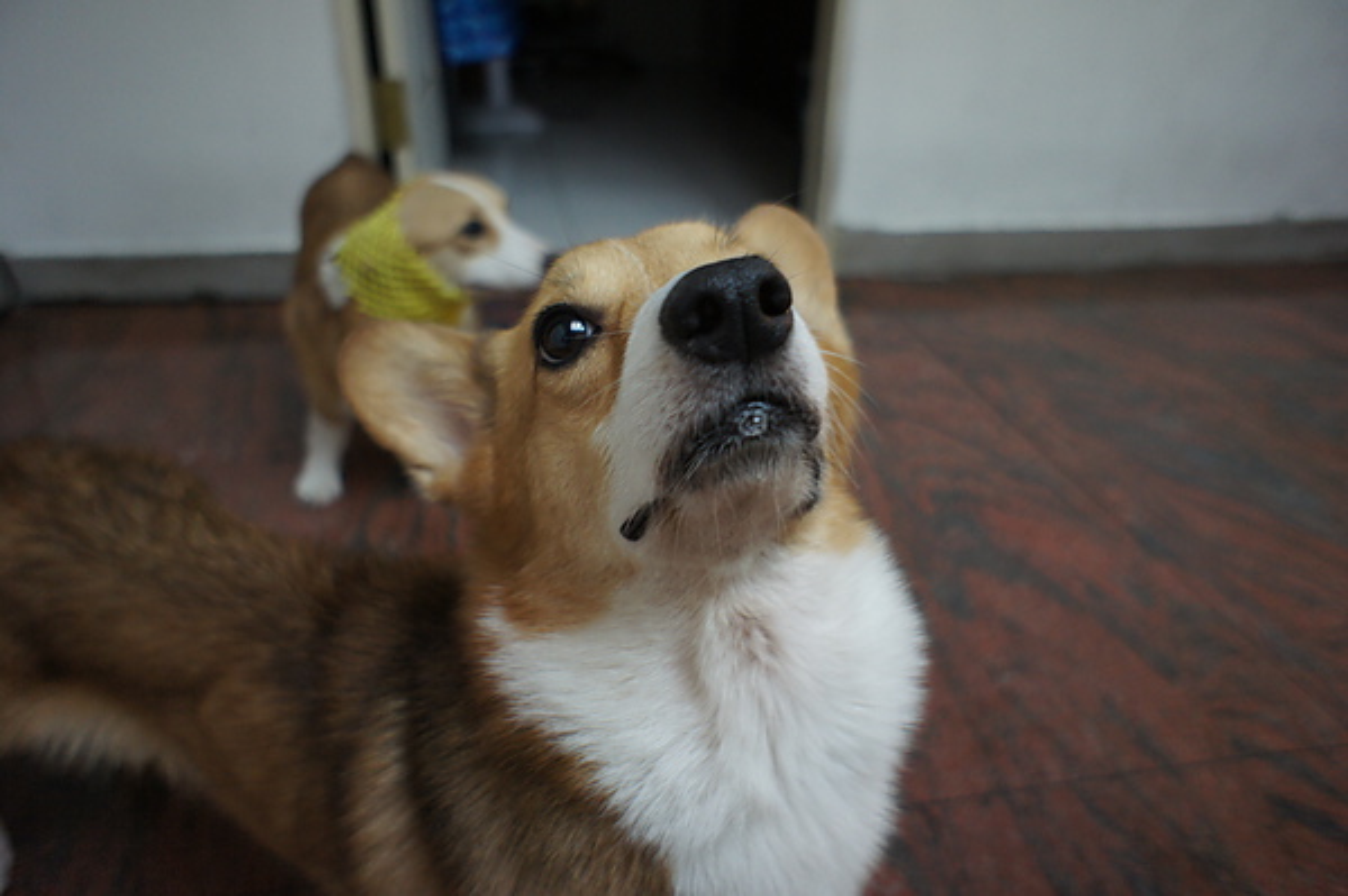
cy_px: 448
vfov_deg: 53.1
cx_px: 674
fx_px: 898
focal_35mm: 24
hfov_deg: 73.8
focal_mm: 16
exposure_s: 1/30
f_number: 2.8
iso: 500
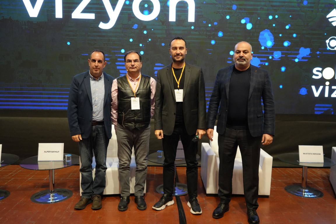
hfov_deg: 60.3
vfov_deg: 42.3
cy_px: 112
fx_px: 289
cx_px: 168
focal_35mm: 31
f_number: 4
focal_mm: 31
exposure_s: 1/160
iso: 6400
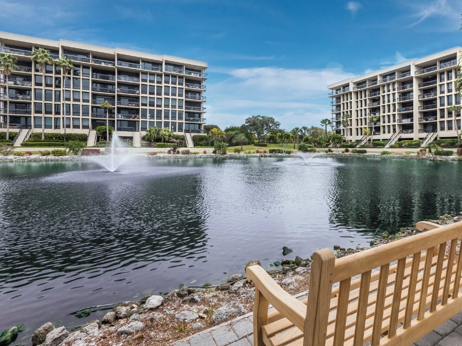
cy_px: 150
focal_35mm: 17
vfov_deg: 74.4
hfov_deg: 90.1
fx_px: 227
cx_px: 273
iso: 400
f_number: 11
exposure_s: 1/100
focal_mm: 7
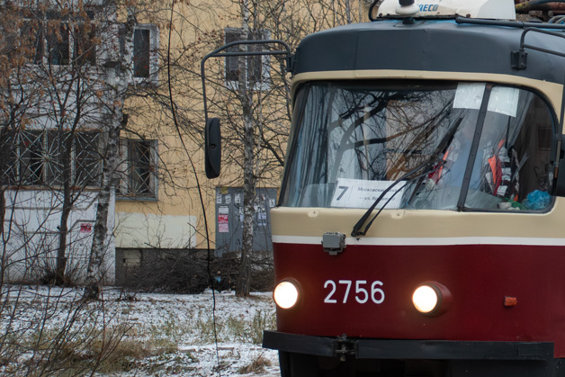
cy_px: 94
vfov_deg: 5.9
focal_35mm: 234
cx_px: 629
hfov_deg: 8.7
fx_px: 3673
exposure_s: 1/500
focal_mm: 70
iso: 1600
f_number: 4.5
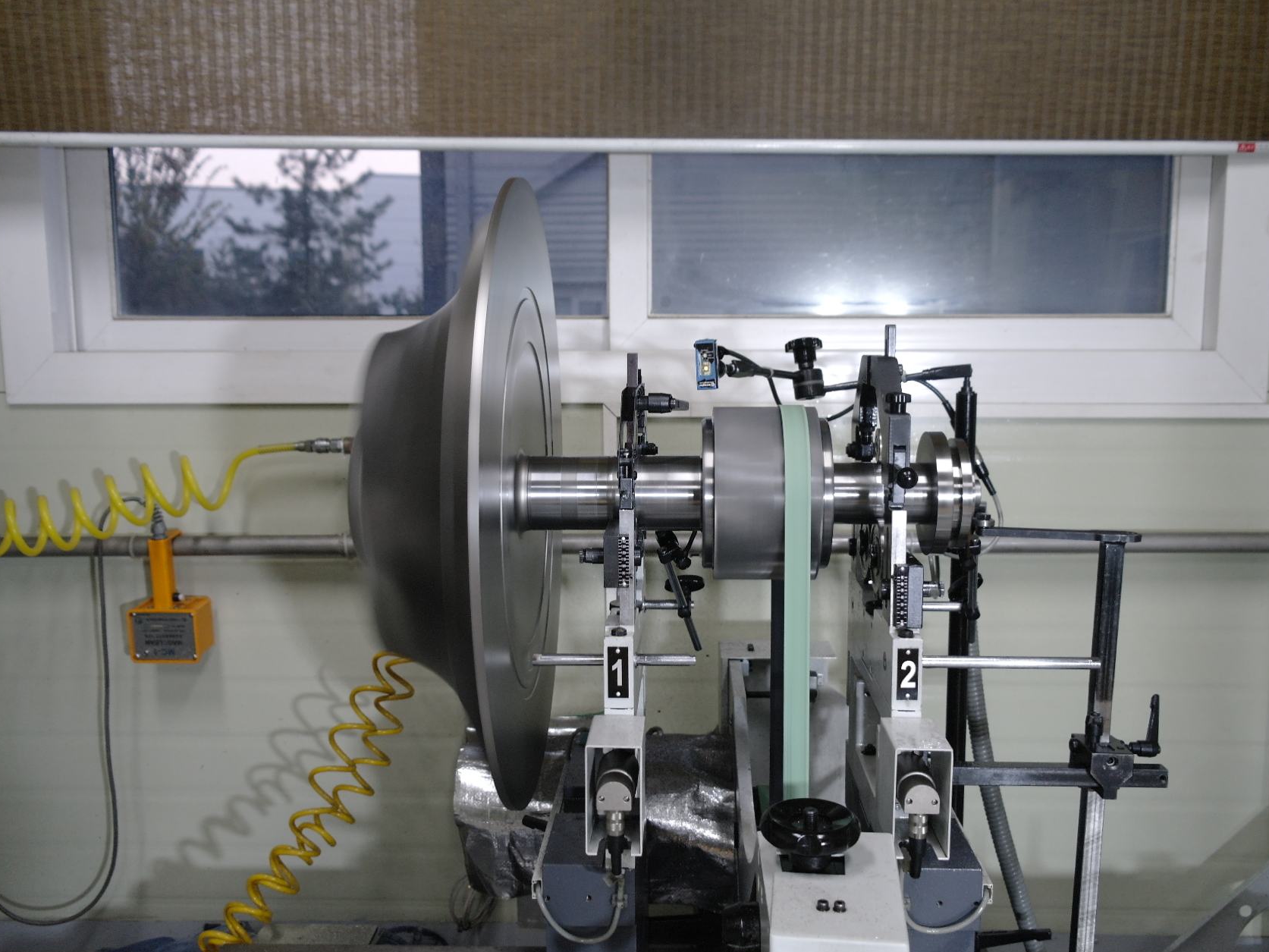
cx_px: 636
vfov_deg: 44.2
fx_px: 1173
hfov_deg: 56.8
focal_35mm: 32
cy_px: 472
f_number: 3.5
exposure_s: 1/40
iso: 400
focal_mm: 19
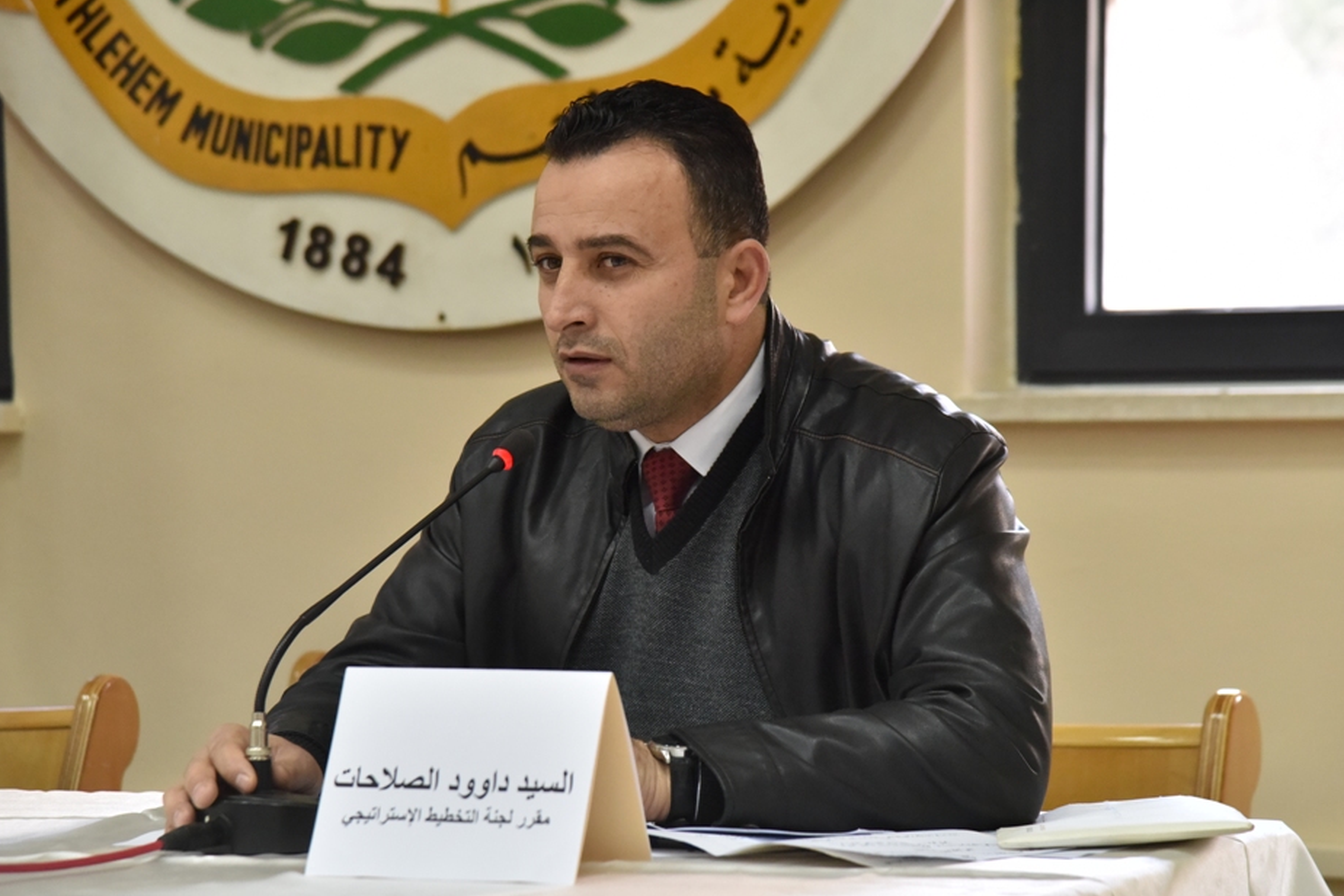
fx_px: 4965
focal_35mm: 133
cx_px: 641
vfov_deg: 10.3
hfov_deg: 15.4
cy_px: 466
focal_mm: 120
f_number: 5.6
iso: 2500
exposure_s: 1/125
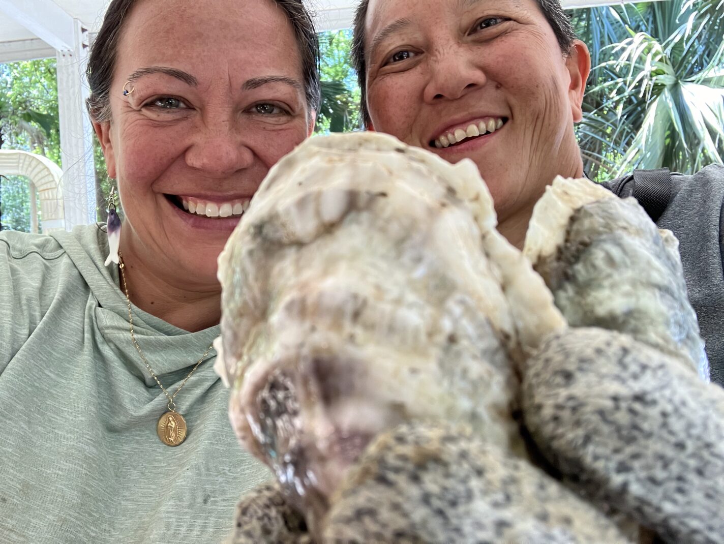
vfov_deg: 44.2
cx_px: 362
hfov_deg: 56.8
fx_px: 670
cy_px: 272
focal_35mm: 32
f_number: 2.2
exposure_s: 1/60
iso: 50
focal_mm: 2.87
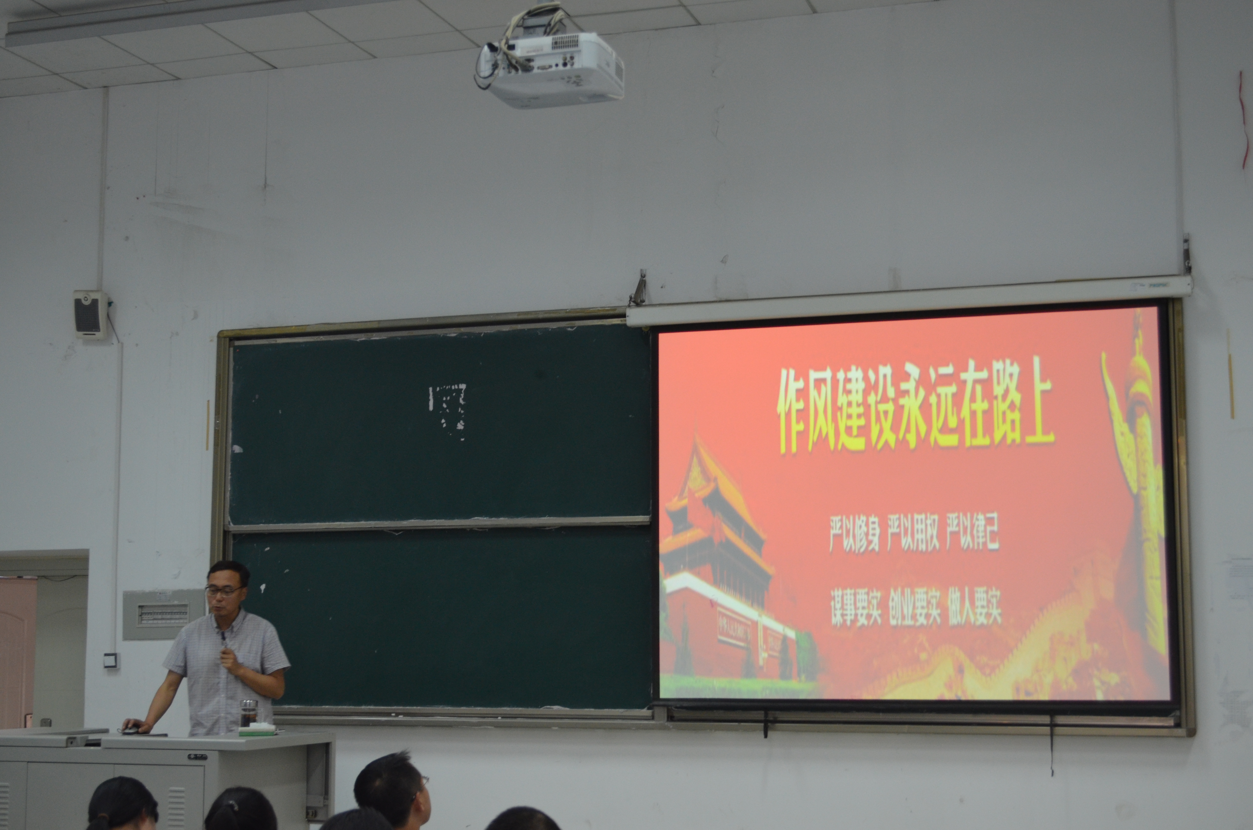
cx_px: 626
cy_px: 415
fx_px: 1824
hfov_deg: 37.9
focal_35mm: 52
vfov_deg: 25.6
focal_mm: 35
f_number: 5
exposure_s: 1/30
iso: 800
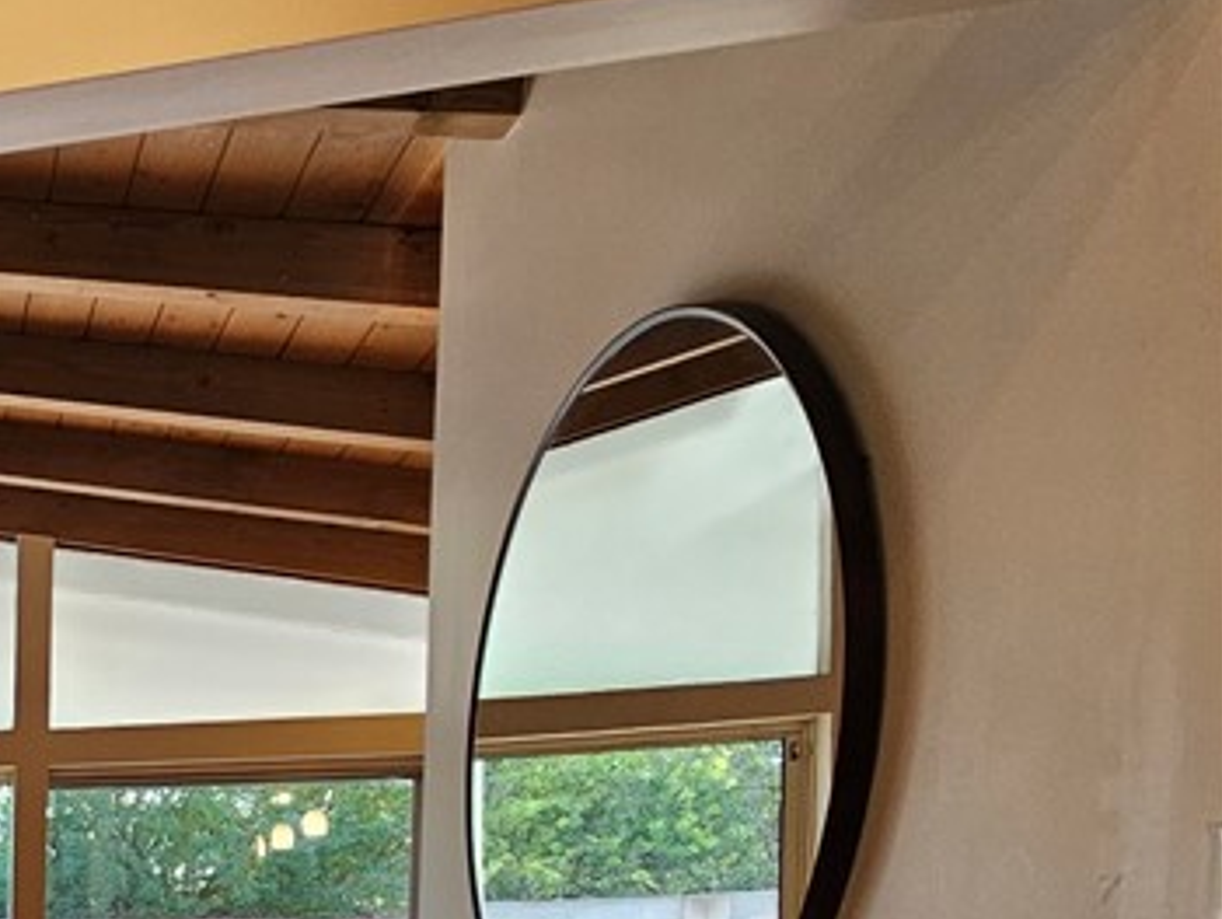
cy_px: 1034
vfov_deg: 32.7
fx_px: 1342
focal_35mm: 38
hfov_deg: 30.3
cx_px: -562
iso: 80
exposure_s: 1/60
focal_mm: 2.2
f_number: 2.2
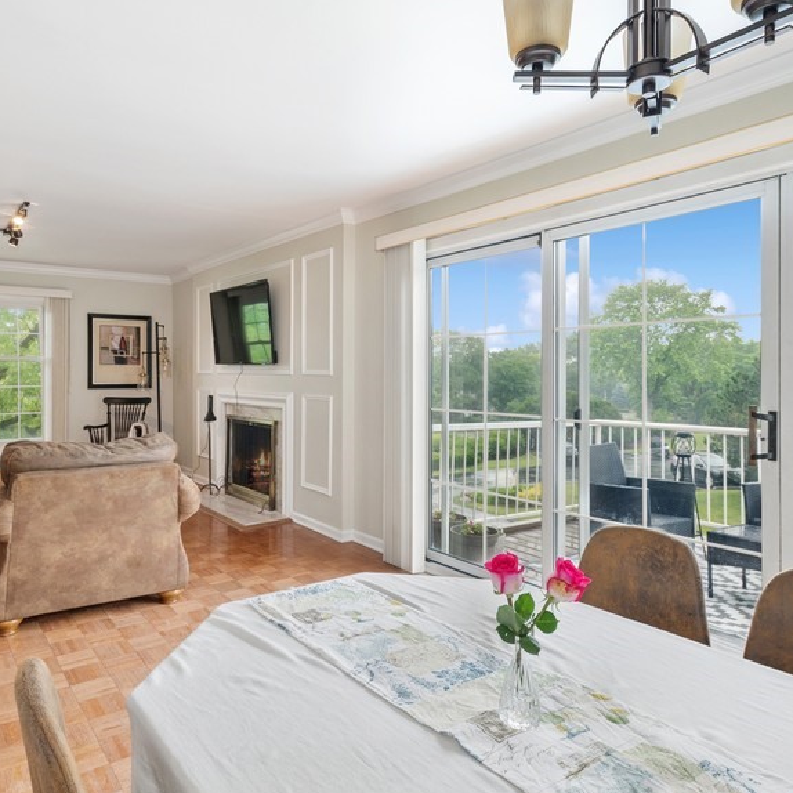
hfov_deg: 74.8
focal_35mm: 20
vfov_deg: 74.8
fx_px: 518
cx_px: 388
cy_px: 387
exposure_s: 1/8
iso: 250
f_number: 7.1
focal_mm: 10
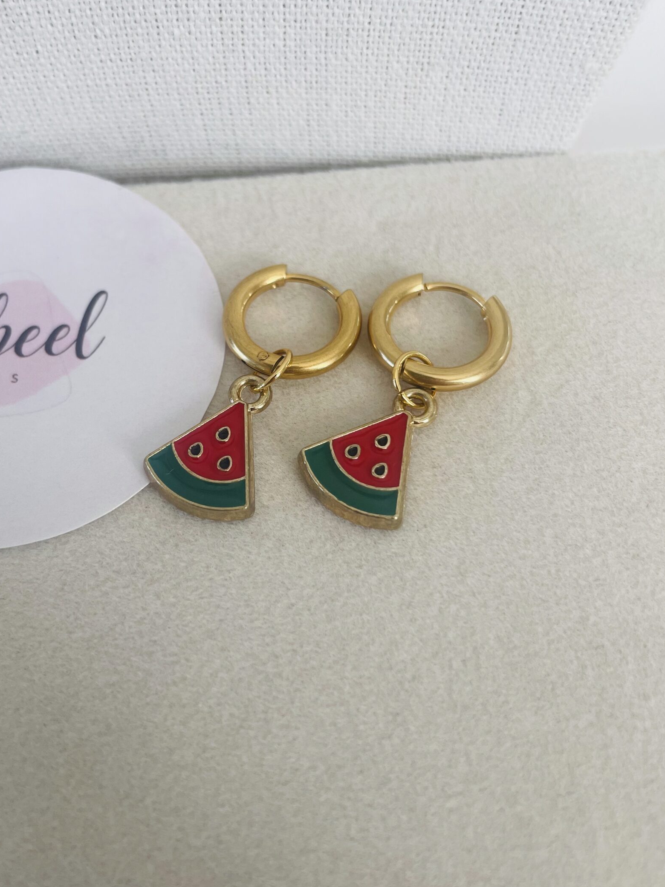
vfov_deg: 56.7
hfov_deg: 43.9
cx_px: 268
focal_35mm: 32
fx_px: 820
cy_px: 409
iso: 64
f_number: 1.6
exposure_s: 1/121
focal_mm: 4.2
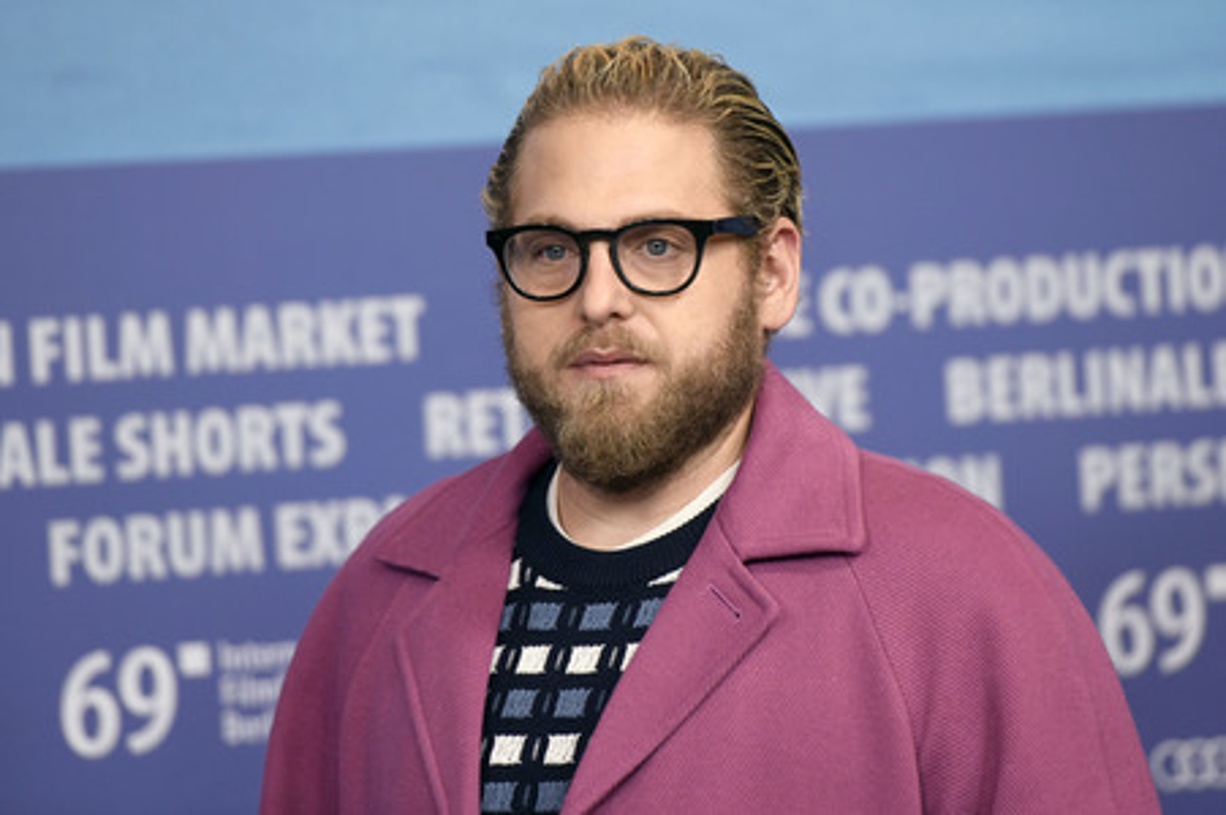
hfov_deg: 10.3
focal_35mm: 200
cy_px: 408
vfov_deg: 6.9
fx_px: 6806
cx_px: 613
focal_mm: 200
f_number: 3.5
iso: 1250
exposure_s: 1/320
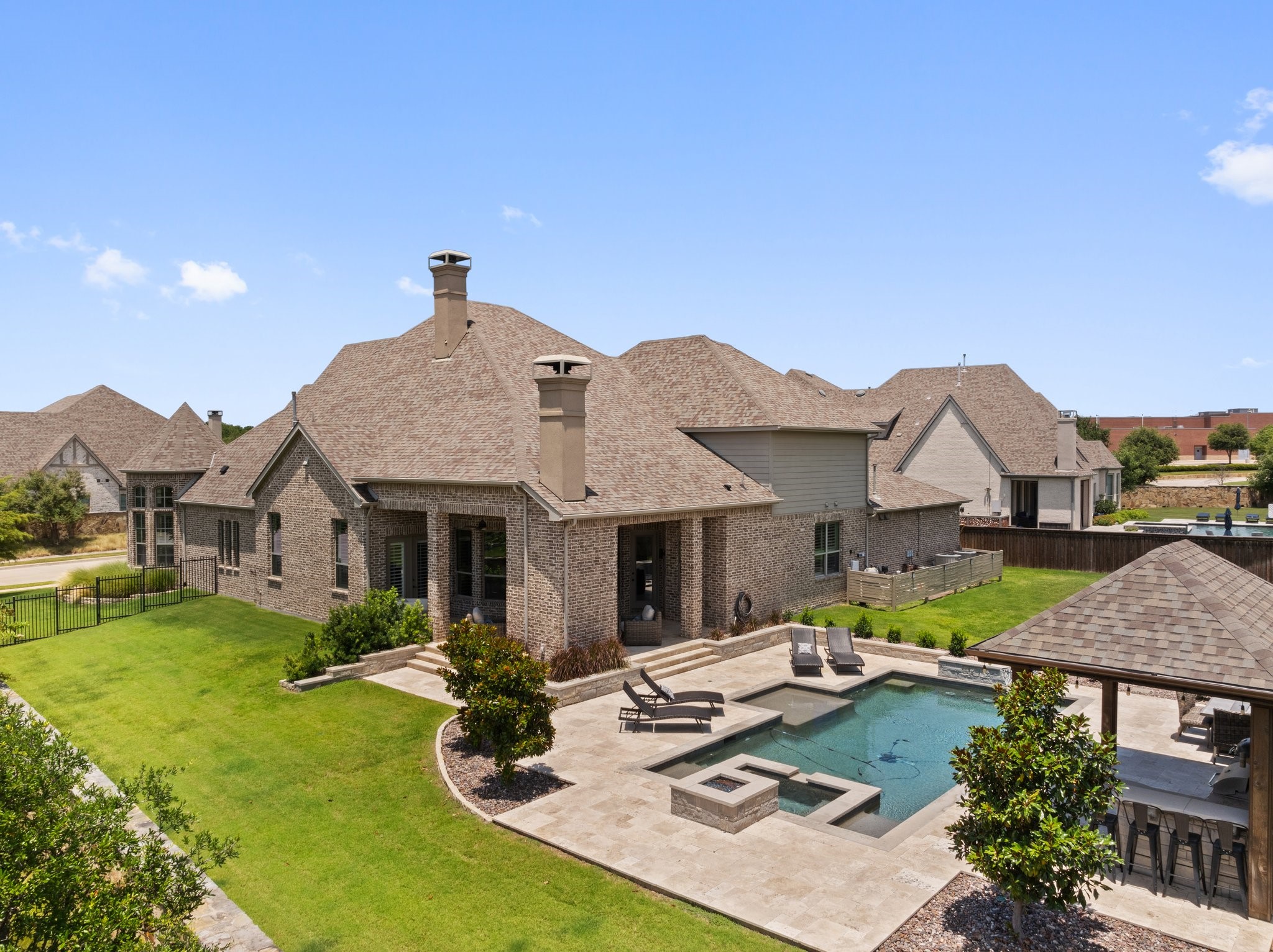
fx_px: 882
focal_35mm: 24
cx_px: 636
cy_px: 476
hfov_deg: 71.6
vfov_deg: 56.8
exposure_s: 1/160
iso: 100
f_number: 9
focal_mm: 12.29
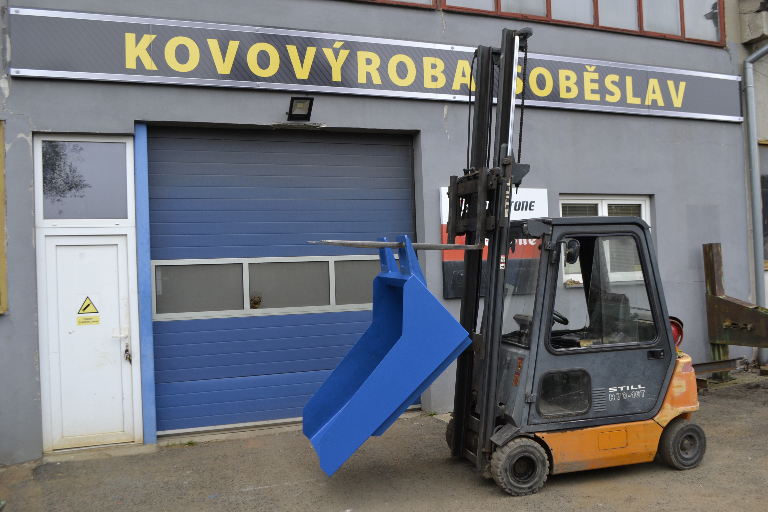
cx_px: 384
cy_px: 256
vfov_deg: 40.0
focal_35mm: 33
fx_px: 704
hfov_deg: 57.2
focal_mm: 22
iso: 360
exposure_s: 1/125
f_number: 5.6
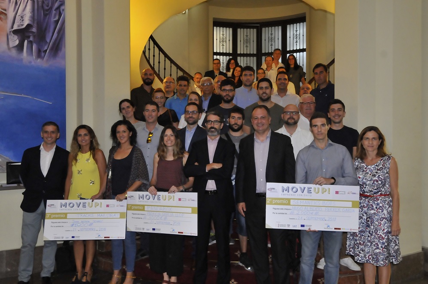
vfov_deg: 39.9
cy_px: 142
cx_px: 214
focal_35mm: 33
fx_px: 392
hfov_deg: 57.3
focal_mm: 22
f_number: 6.3
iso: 2000
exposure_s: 1/60
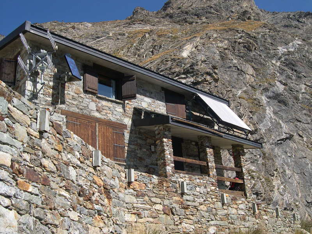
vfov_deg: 37.7
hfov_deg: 49.0
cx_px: 156
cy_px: 117
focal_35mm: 38
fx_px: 343
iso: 100
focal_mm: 8
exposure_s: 1/182
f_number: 7.6
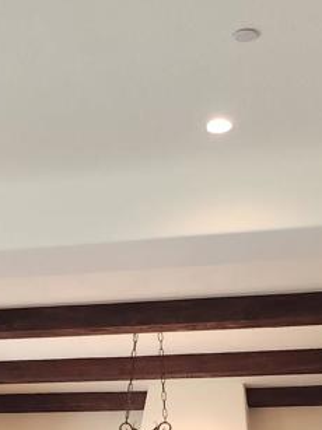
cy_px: 670
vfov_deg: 20.4
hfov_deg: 18.3
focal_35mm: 80
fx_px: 993
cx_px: 73
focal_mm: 5
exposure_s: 1/60
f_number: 1.8
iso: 80
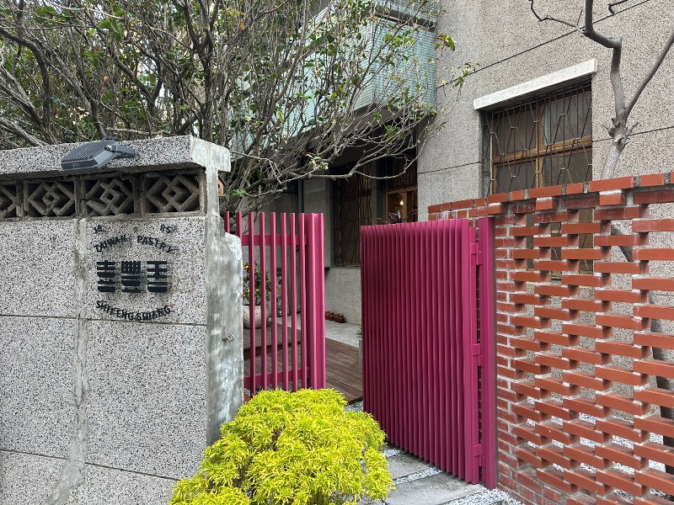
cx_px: 337
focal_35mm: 24
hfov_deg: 71.6
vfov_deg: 56.8
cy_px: 252
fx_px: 467
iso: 64
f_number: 1.78
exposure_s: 1/121
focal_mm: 6.86
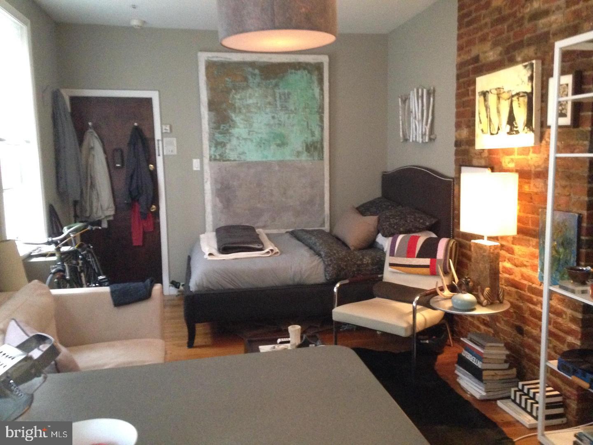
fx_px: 565
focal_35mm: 33
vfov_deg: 42.9
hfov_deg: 55.4
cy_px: 222
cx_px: 296
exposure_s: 1/15
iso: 800
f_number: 2.4
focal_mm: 4.12
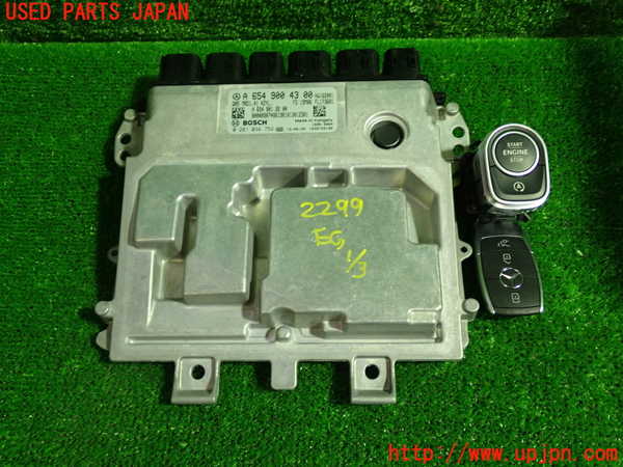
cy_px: 234
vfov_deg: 39.7
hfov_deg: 51.4
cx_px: 312
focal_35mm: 36
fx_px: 648
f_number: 2.5
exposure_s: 1/40
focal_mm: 6.37
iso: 400
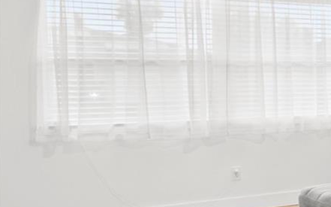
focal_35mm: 74
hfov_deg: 20.1
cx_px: 597
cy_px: 72
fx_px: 667
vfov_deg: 17.5
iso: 640
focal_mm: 20
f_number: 9
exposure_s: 1/3
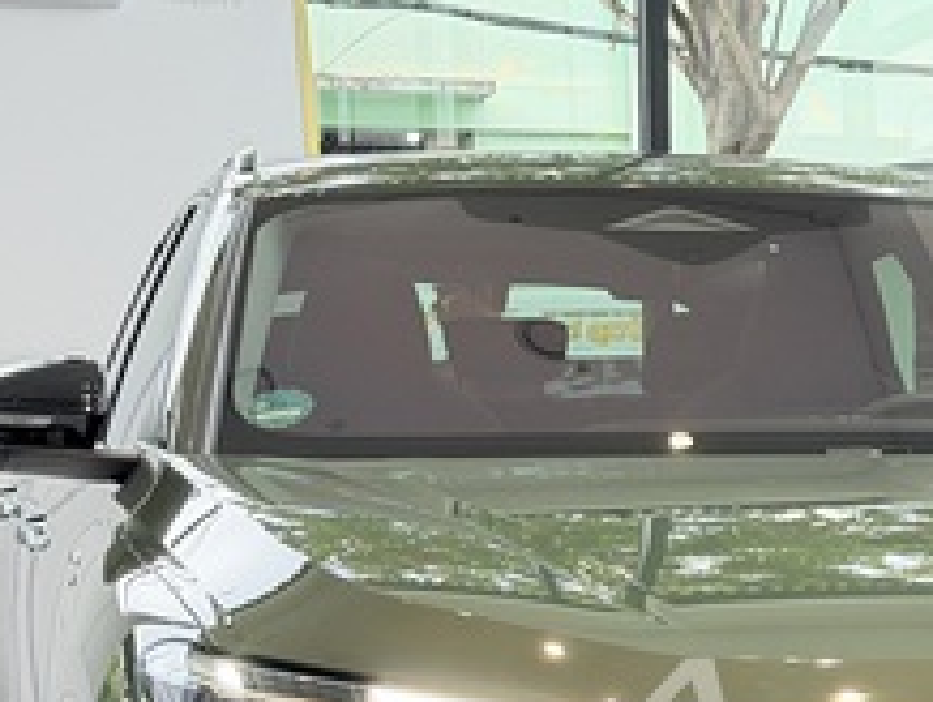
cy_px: 567
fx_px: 3912
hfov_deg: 13.2
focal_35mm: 145
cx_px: 1160
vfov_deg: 10.2
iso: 64
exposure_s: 1/212
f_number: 1.78
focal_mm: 6.76
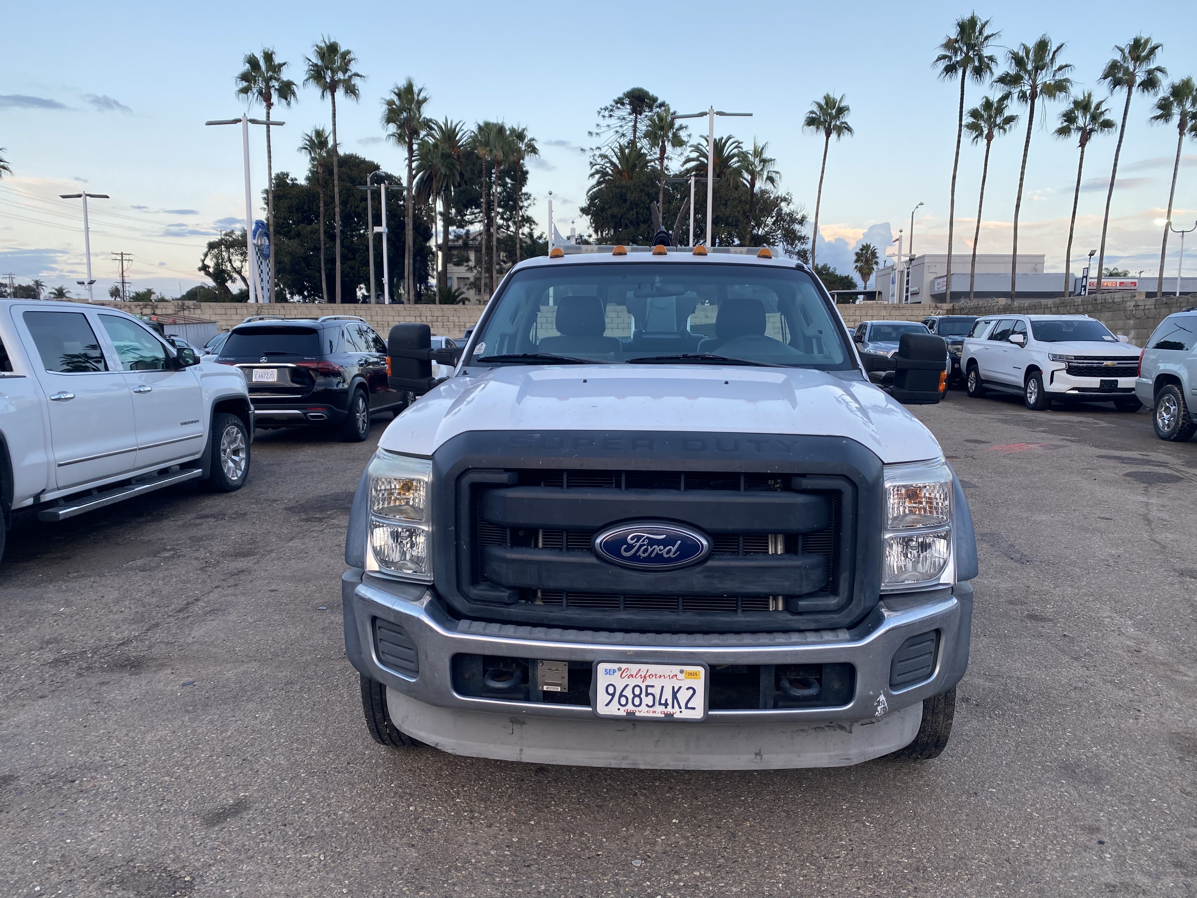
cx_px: 598
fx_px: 899
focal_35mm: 26
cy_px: 449
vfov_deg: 53.1
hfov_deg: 67.3
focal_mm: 4.25
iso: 32
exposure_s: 1/122
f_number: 1.8
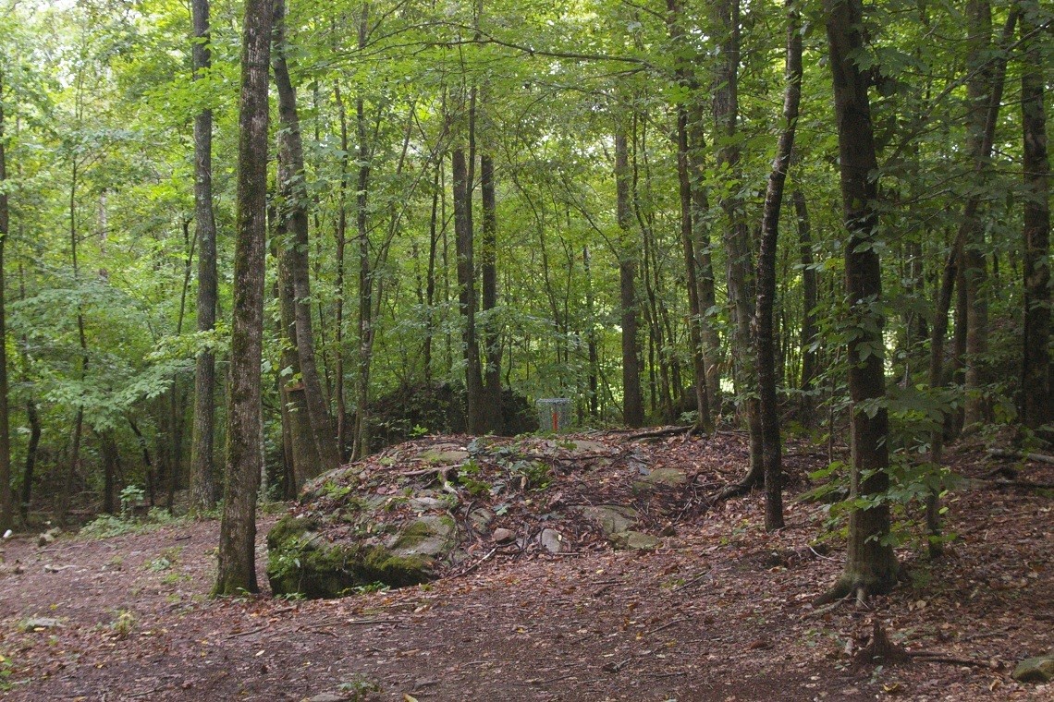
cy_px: 351
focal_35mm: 68
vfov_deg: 20.2
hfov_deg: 29.9
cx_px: 527
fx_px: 1976
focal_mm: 45
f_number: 6.7
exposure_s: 1/125
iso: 1600
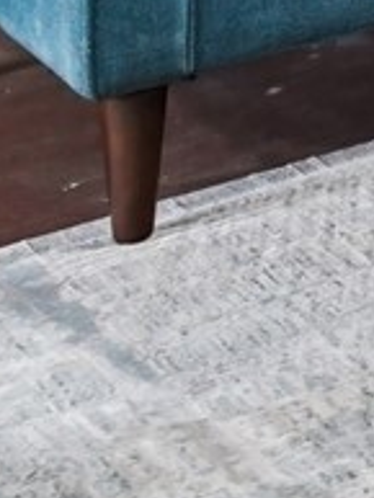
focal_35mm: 135
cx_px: 1747
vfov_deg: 12.1
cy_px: -636
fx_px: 1943
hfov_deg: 6.7
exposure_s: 1/13
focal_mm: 16
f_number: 8
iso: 1600
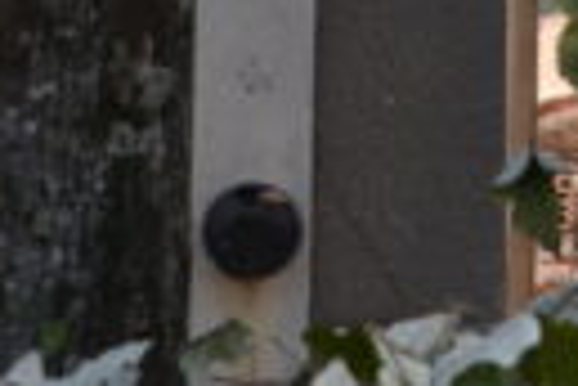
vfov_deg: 6.8
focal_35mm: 195
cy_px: -359
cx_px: 1102
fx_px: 3131
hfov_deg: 9.9
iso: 100
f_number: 5.6
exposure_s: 1/125
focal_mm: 24
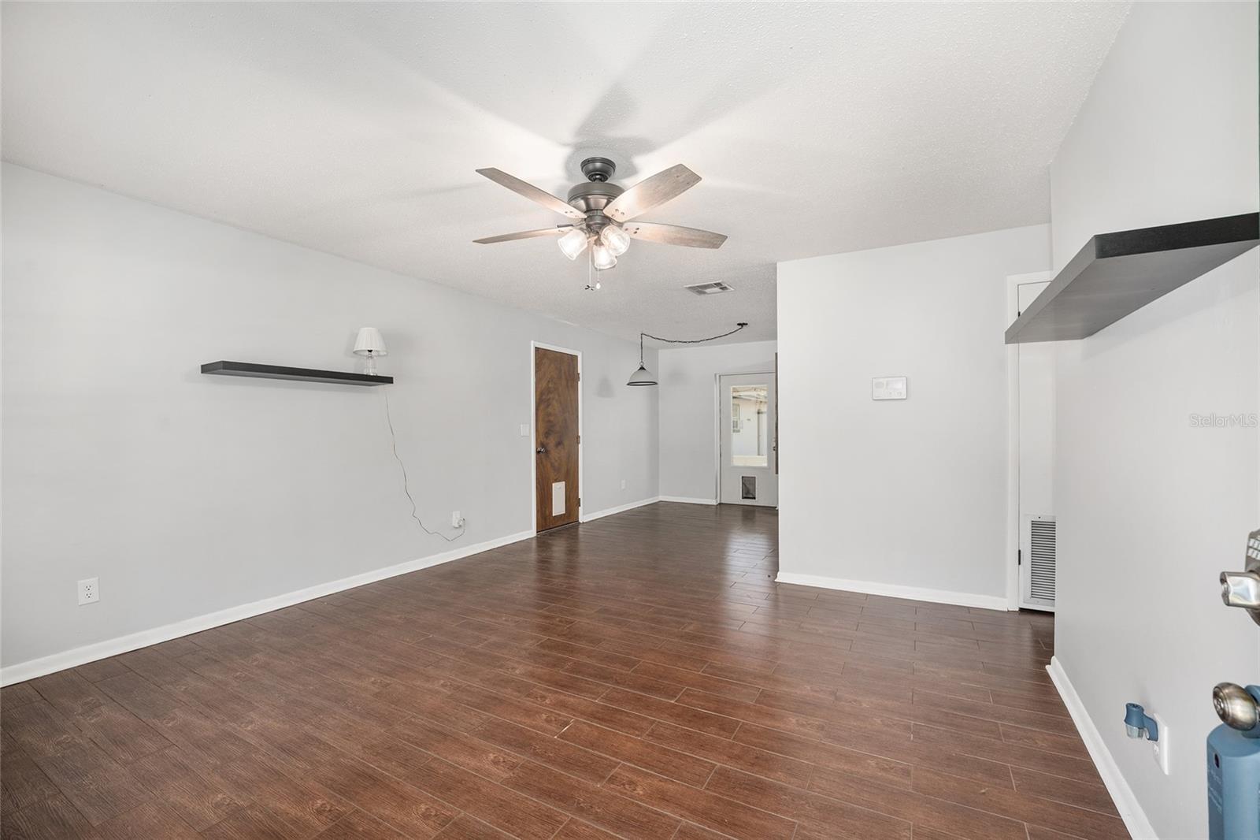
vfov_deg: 81.2
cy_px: 420
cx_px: 630
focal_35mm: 14
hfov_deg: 104.3
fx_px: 490
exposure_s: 1/10
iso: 400
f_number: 7.1
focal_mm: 14
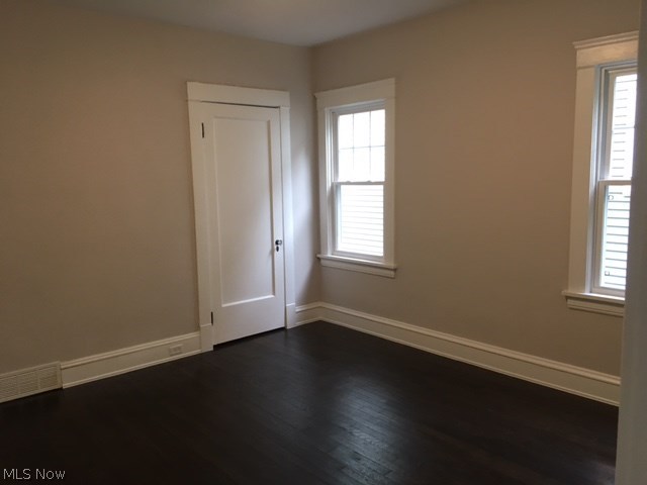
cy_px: 242
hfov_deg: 61.7
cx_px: 324
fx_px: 542
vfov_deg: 48.2
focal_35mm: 29
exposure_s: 1/30
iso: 100
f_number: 2.2
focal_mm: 4.15
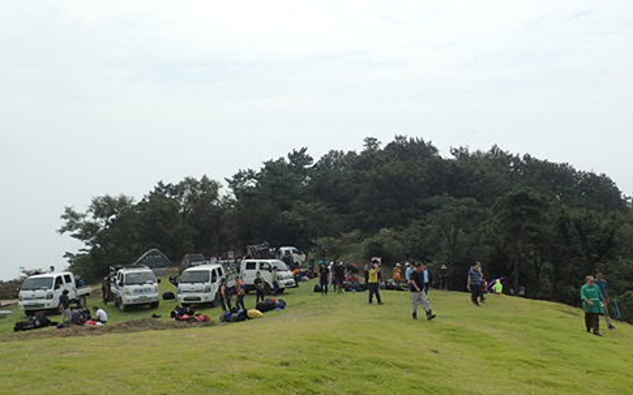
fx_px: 604
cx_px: 371
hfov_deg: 55.0
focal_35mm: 35
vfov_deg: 36.2
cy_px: 235
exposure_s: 1/320
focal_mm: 4.5
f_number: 8
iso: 100
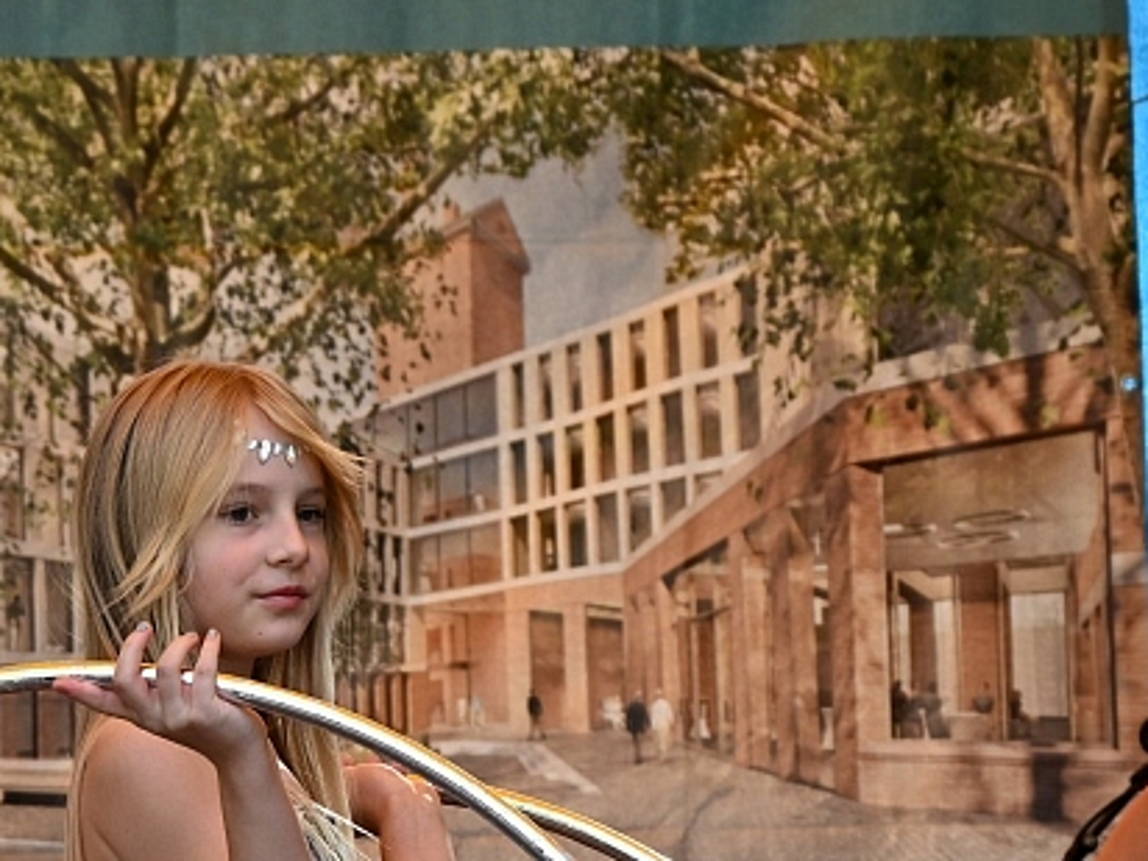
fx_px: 8125
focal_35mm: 245
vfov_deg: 6.0
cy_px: 1268
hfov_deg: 8.1
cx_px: 476
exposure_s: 1/160
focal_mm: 70
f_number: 6
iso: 250
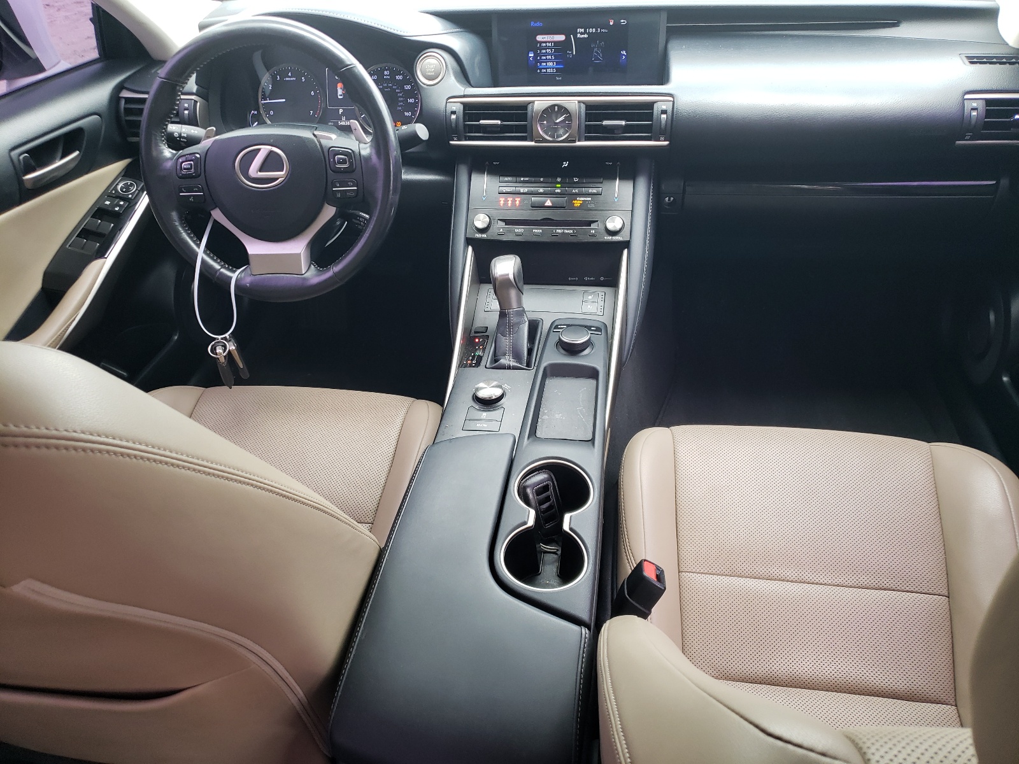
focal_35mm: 26
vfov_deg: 53.1
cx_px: 510
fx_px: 765
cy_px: 382
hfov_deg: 67.3
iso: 64
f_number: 1.5
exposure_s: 1/50
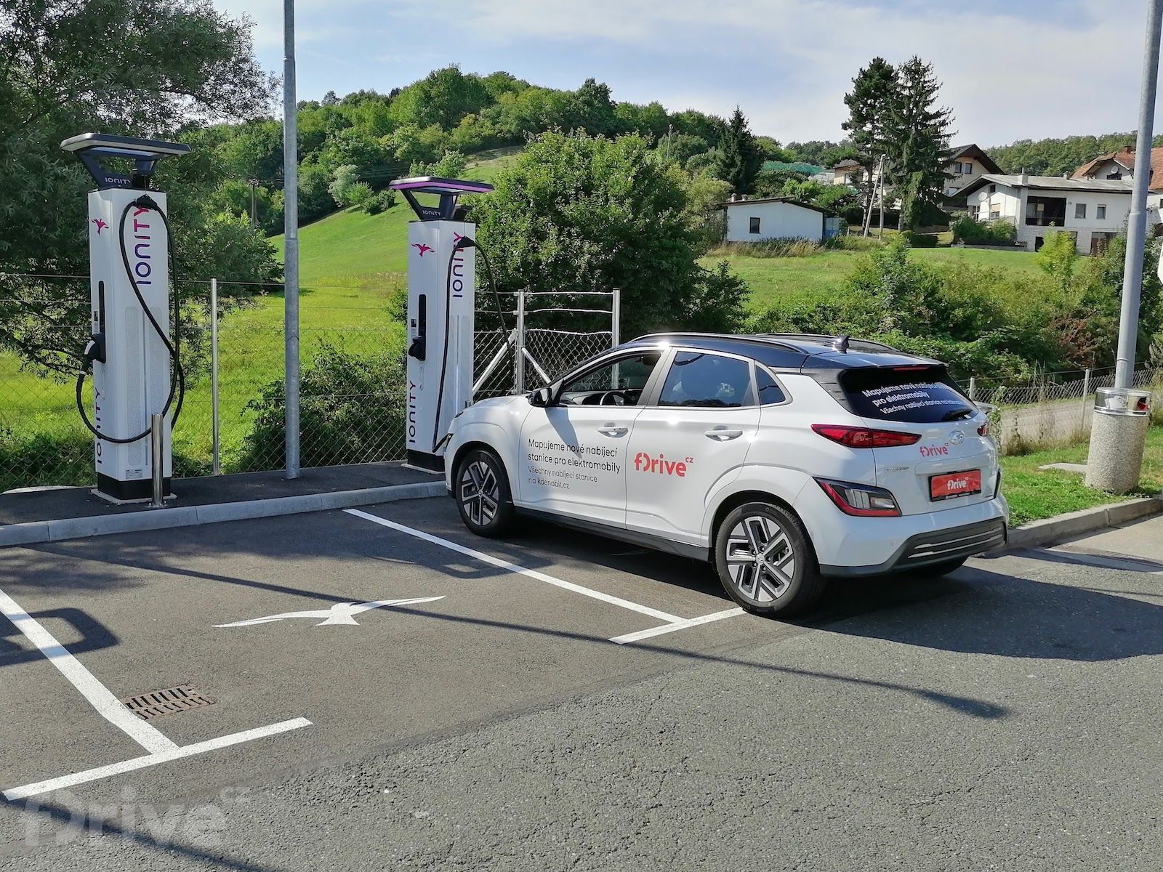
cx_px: 582
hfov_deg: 58.4
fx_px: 1042
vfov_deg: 45.4
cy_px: 436
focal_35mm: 31
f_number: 1.8
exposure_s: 1/1543
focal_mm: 5.3
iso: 50
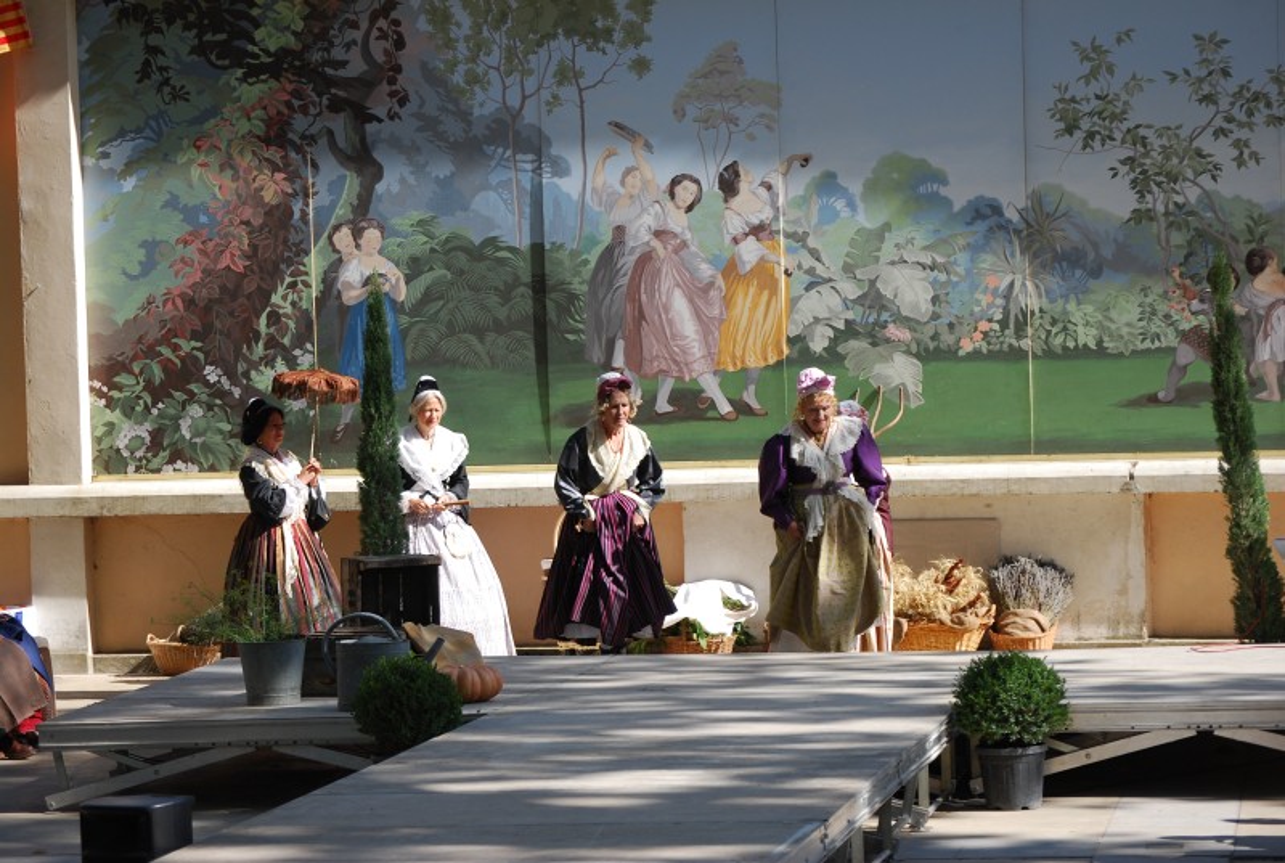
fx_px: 4024
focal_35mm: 112
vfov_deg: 12.2
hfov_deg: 18.1
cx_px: 642
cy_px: 432
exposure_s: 1/500
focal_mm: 75
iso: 180
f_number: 5.6
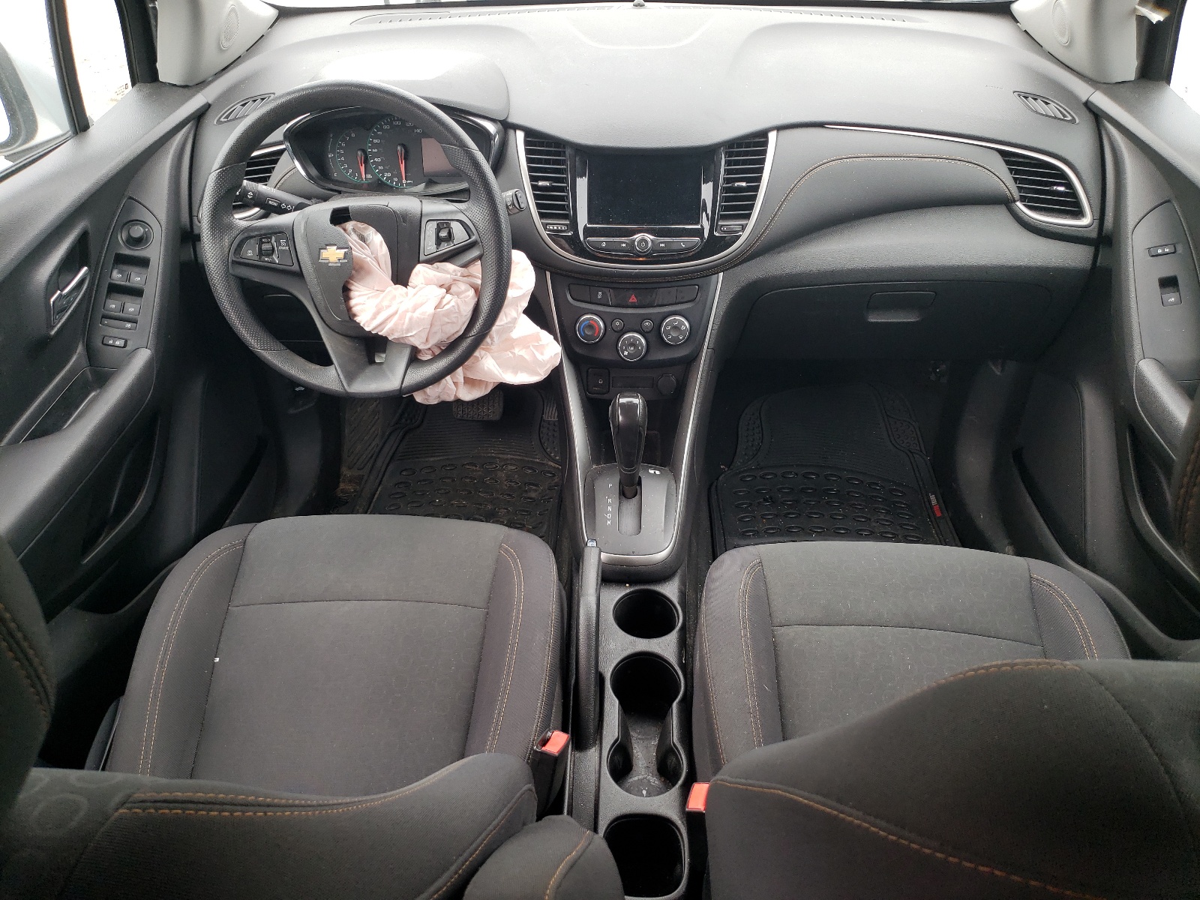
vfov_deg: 53.1
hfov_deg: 67.3
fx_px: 901
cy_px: 450
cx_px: 600
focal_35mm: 26
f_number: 1.5
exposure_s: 1/108
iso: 50
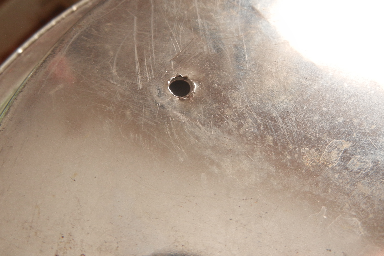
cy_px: 92
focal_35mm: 36
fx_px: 384
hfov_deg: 53.1
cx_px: 180
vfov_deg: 36.6
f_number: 3.5
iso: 164
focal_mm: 5.4
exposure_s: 1/30
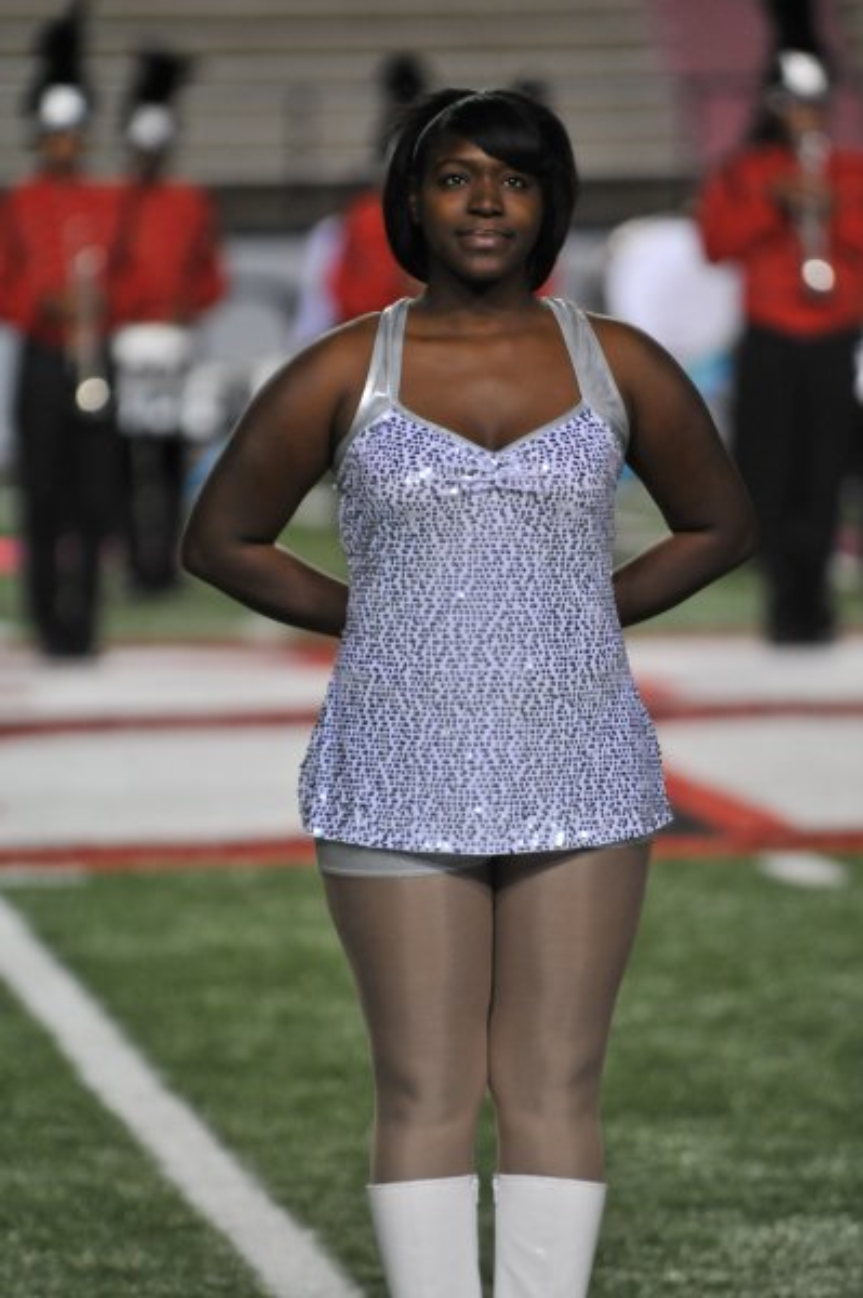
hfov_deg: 4.6
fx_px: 10805
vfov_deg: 6.9
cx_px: 432
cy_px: 649
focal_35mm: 300
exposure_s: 1/500
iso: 800
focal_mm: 200
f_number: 2.8
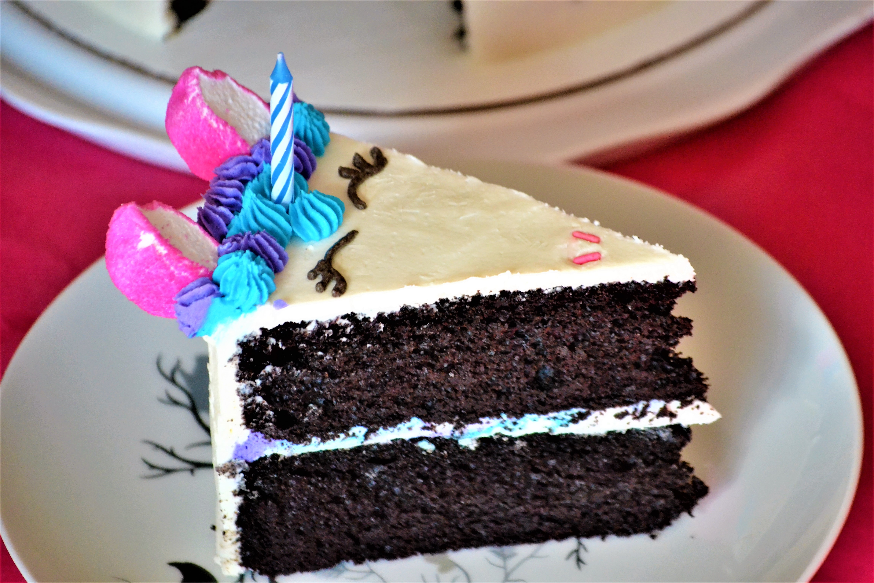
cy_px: 292
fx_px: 5280
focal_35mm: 218
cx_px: 437
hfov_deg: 9.5
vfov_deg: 6.3
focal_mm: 145
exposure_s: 1/250
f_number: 5
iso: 3200
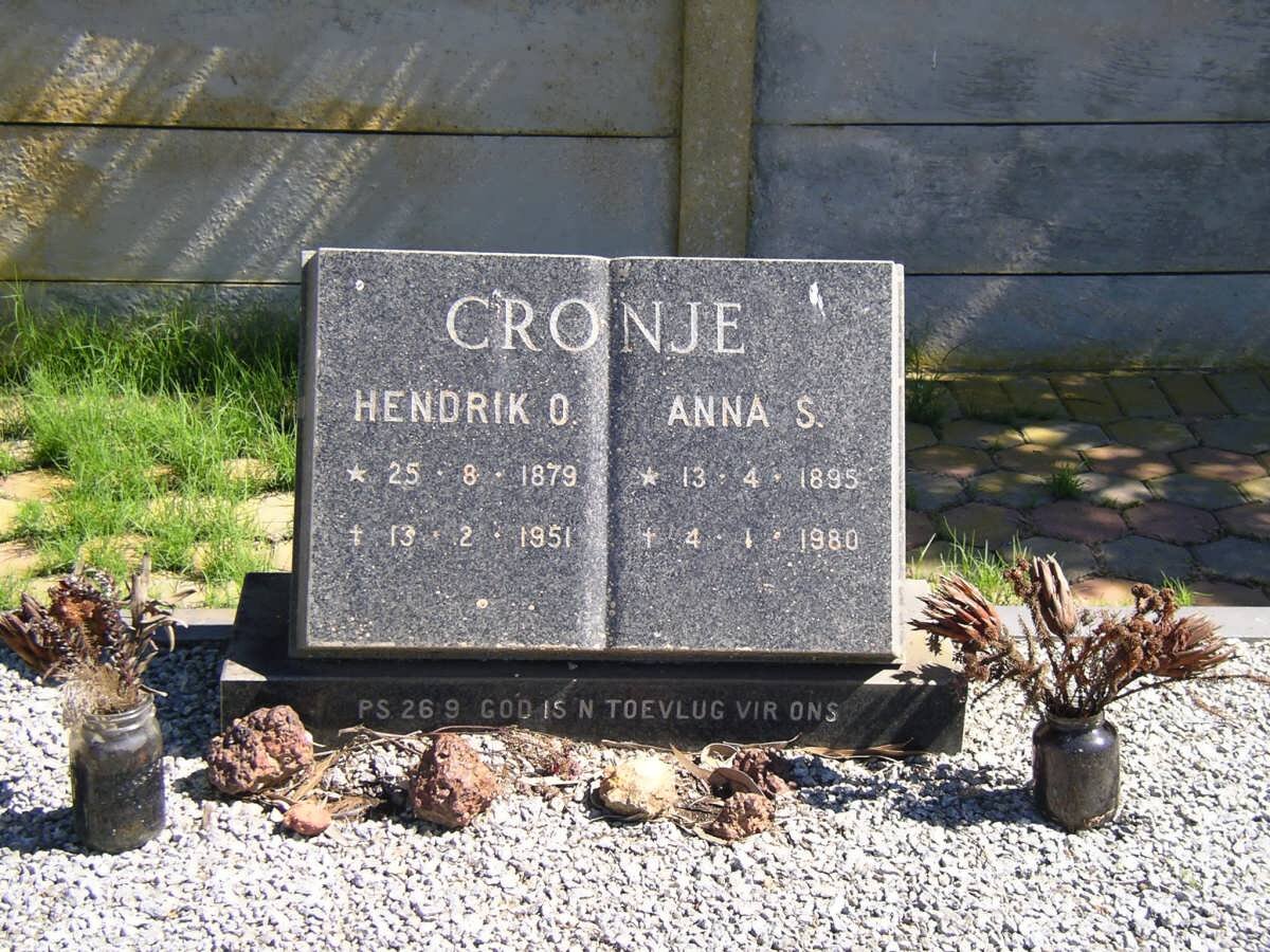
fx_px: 2311
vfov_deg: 23.3
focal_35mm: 63
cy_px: 476
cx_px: 635
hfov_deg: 30.7
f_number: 3.4
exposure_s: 1/250
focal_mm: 9.8
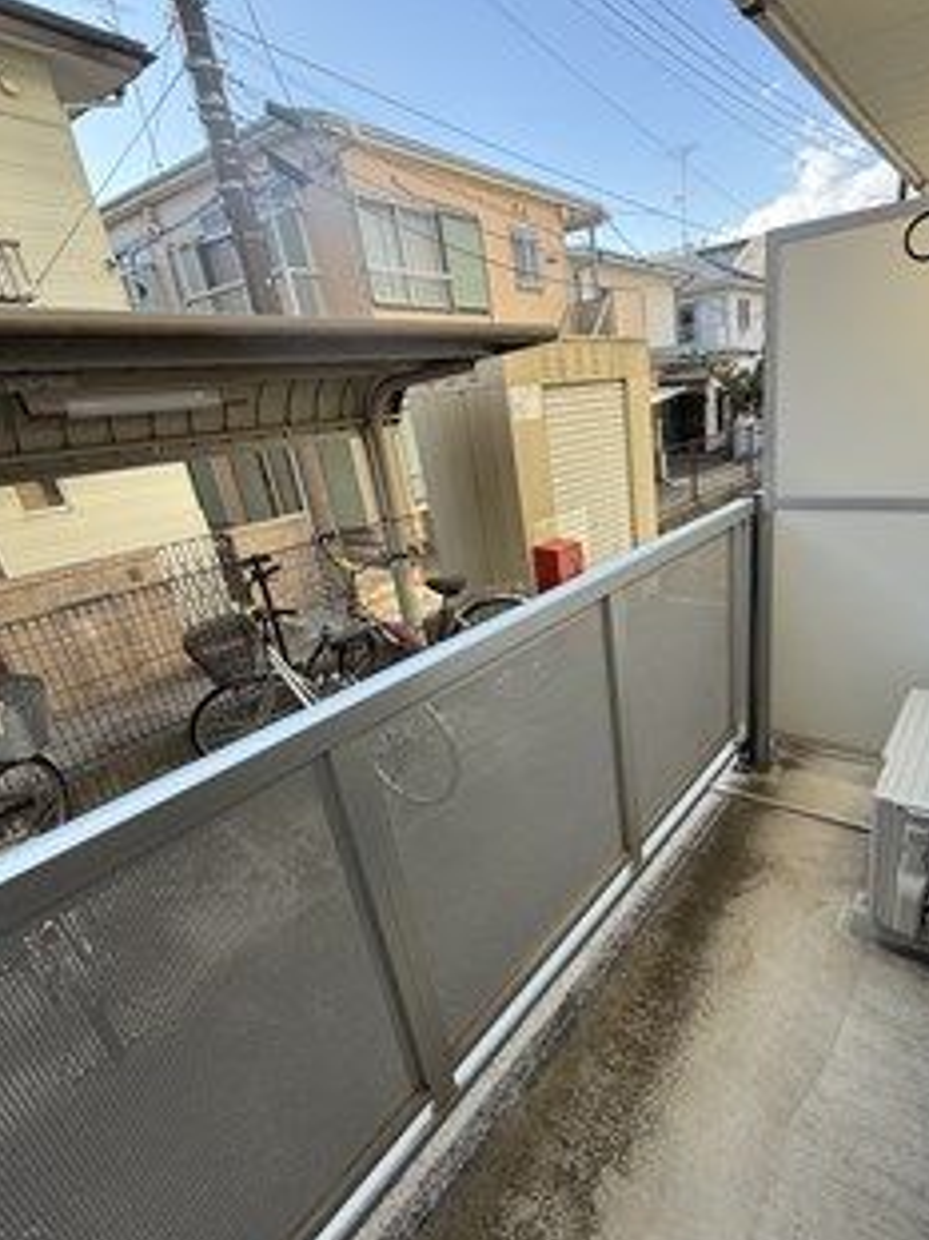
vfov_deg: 87.6
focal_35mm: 18
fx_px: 645
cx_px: 590
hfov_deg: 70.2
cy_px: 666
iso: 50
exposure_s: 1/304
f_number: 2.2
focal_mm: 2.22
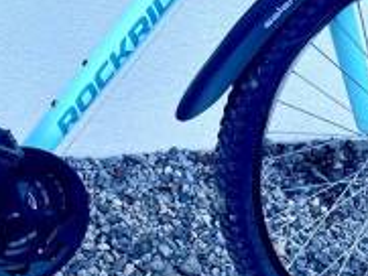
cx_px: -8
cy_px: 47
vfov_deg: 15.9
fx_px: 979
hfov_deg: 20.5
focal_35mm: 92
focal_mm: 4.2
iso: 32
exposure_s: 1/452
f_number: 1.6
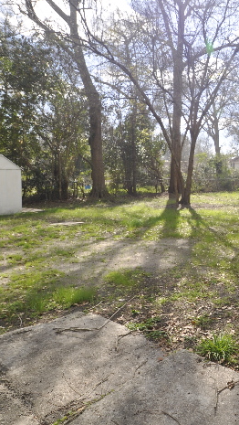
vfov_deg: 69.6
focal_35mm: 27
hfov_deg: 38.0
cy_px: 186
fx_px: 304
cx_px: 242
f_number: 8
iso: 200
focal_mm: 10
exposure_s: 1/250
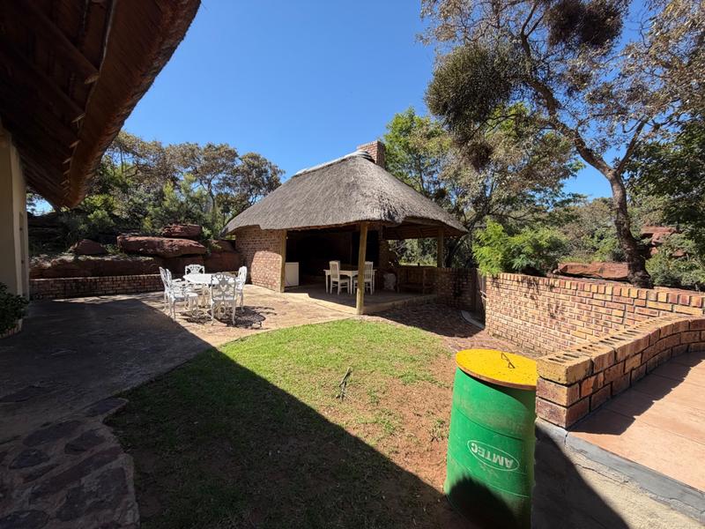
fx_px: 285
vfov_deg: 85.7
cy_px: 264
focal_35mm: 14
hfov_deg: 102.1
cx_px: 352
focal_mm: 2.22
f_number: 2.2
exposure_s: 1/751
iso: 40
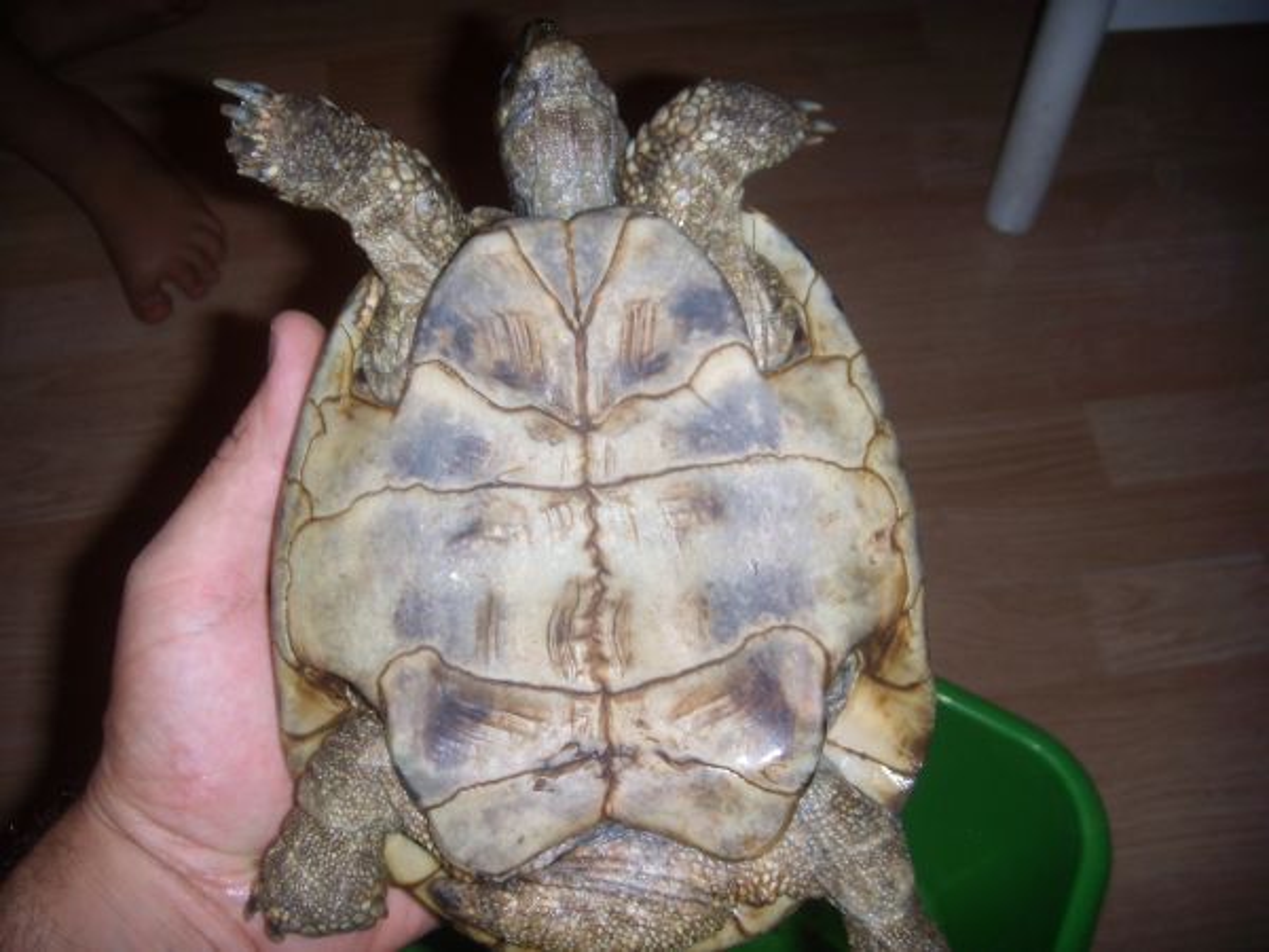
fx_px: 1393
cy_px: 476
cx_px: 634
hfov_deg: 49.0
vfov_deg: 37.7
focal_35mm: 38
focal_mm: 6.4
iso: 64
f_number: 3.5
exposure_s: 1/60.2
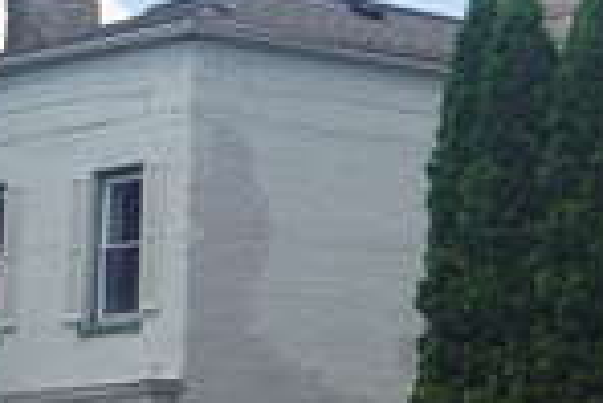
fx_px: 3538
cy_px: 157
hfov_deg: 9.1
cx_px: 1247
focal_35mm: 211
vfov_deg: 6.5
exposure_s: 1/100
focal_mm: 26
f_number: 10
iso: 100
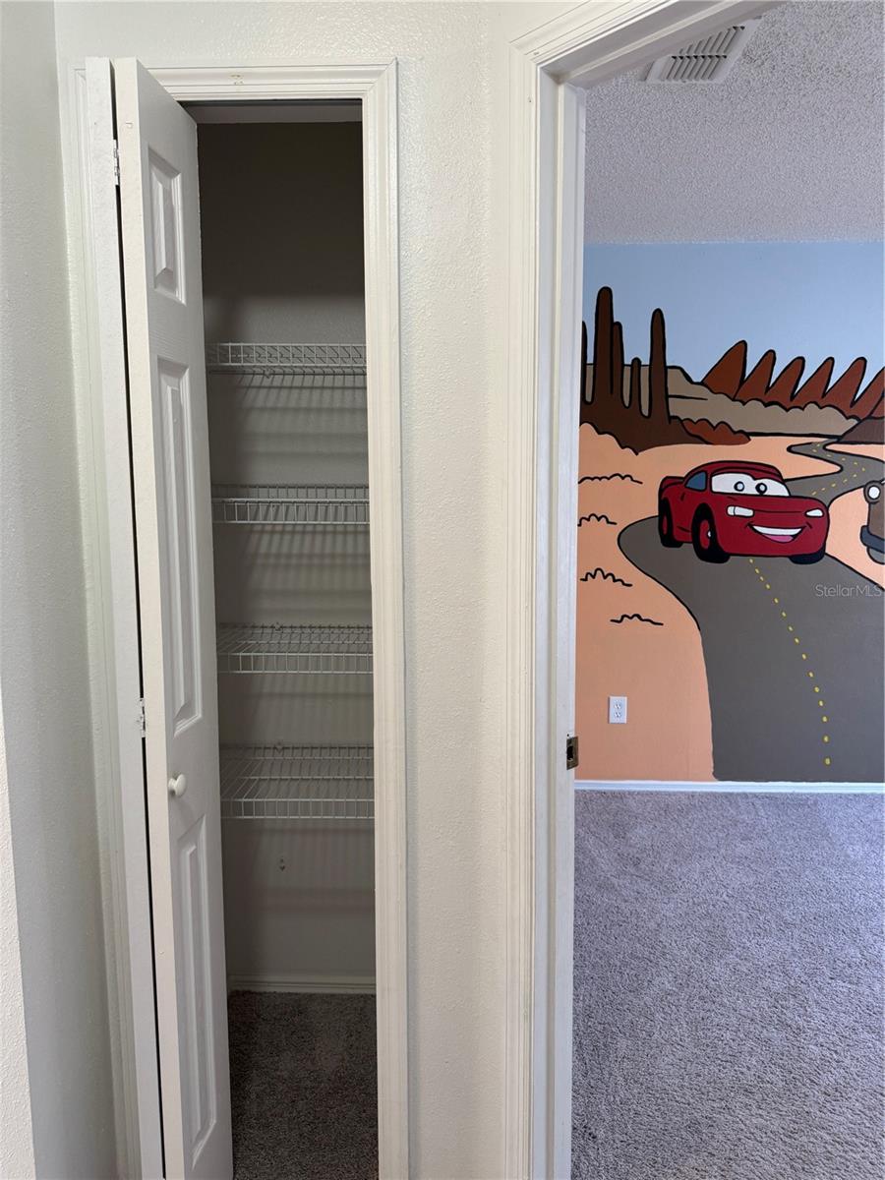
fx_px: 818
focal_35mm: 24
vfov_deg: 71.6
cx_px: 442
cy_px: 590
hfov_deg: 56.8
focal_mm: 6.76
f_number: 1.78
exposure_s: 1/60
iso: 160
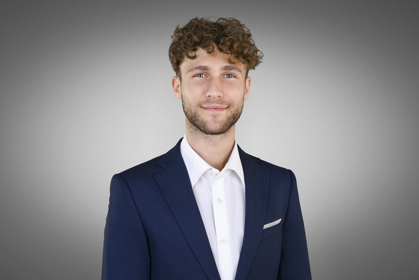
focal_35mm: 85
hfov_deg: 23.9
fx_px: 990
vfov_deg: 16.1
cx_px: 210
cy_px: 140
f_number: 9
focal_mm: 85
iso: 100
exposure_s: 1/100
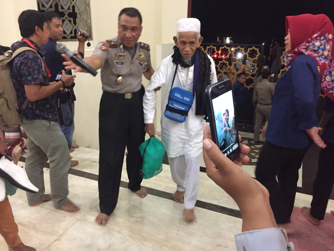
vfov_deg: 48.2
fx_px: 280
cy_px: 126
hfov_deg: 61.7
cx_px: 167
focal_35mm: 29
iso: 400
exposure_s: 1/17
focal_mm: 4.15
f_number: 2.2
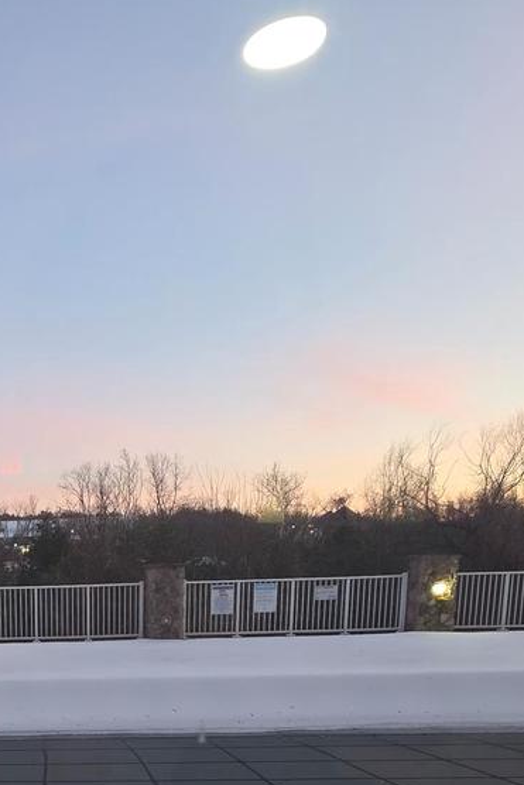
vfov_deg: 47.8
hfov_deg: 33.7
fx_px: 764
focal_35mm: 35
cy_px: 730
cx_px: -31
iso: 200
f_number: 1.9
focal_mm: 2.2
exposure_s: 1/60
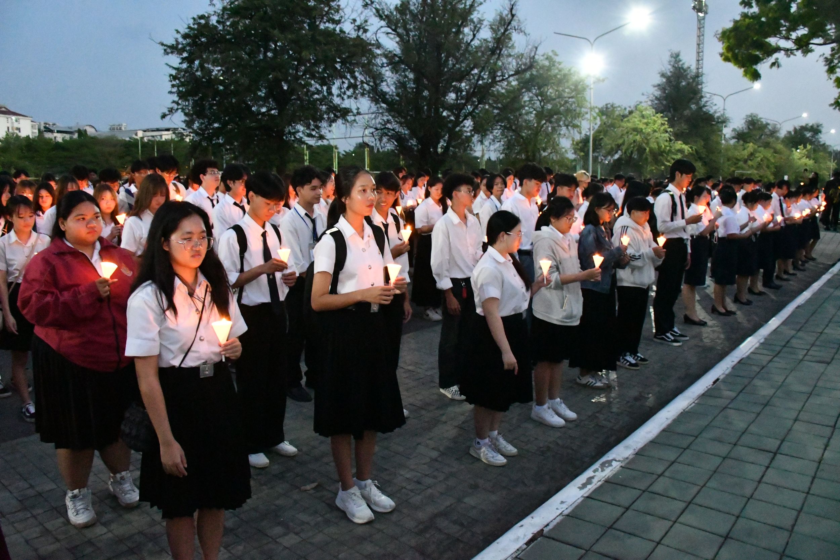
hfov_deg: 67.4
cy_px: 280
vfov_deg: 47.9
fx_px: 630
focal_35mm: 27
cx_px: 420
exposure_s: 1/125
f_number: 6.3
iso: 16000
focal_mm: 18
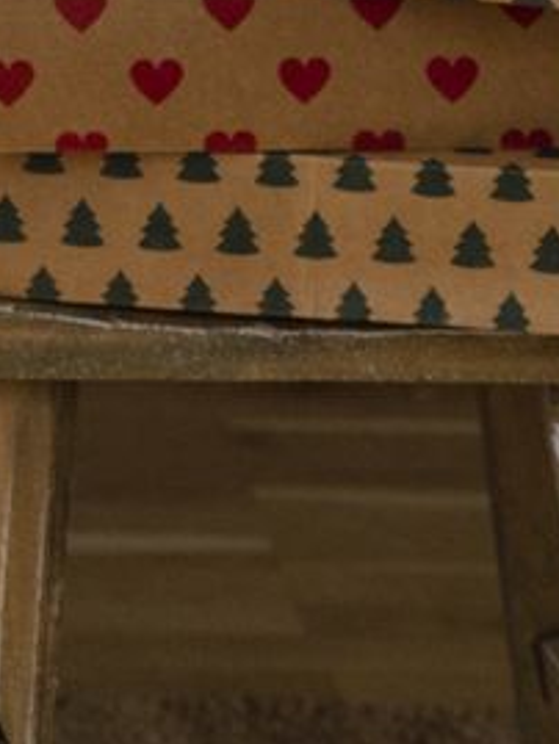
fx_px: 6454
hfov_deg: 4.8
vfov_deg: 6.1
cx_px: -919
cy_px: -1568
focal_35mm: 300
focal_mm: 35
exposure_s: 1/160
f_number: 3.2
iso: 500
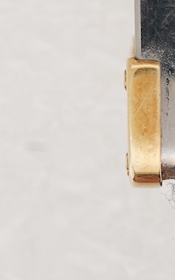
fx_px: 1552
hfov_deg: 6.3
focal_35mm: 203
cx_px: 295
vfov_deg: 10.2
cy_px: -15
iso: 160
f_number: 22
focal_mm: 30
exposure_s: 1/160
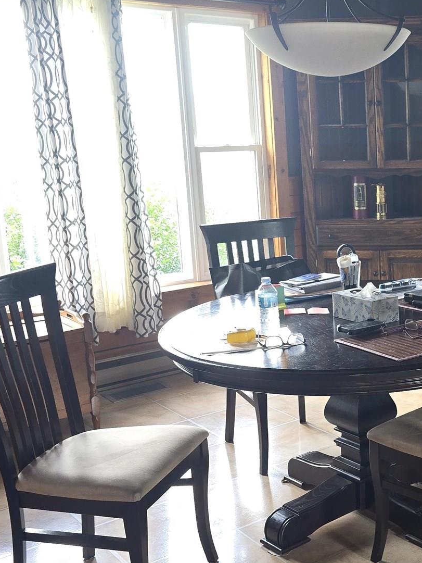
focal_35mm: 49
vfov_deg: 38.9
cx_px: 419
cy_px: 277
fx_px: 796
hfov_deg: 28.0
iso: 100
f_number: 1.7
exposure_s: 1/30
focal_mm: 6.3
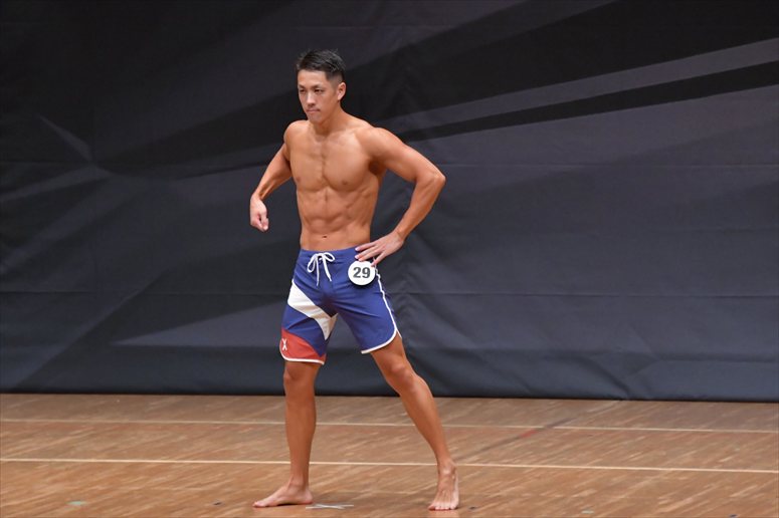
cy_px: 259
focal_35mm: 300
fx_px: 6489
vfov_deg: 4.6
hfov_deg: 6.9
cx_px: 390
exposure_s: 1/400
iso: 6400
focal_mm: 200
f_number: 5.6
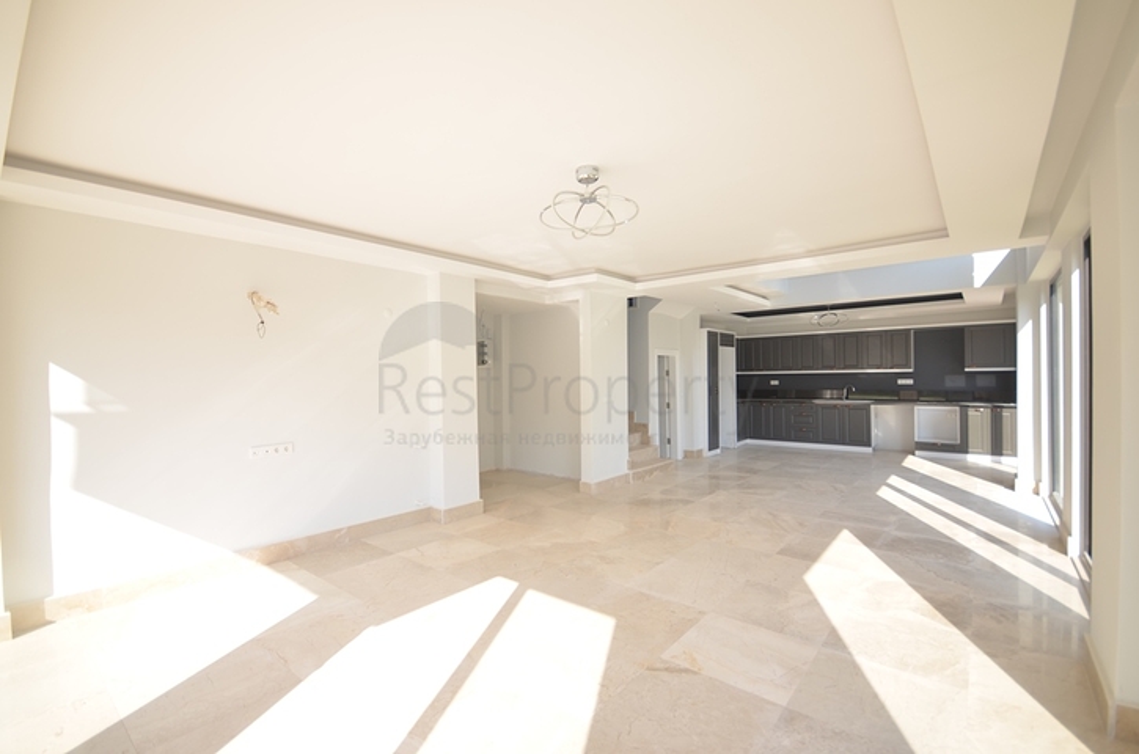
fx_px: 474
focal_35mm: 15
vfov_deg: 77.1
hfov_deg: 100.5
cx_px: 570
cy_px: 377
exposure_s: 1/200
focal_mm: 10
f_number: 4.5
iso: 125
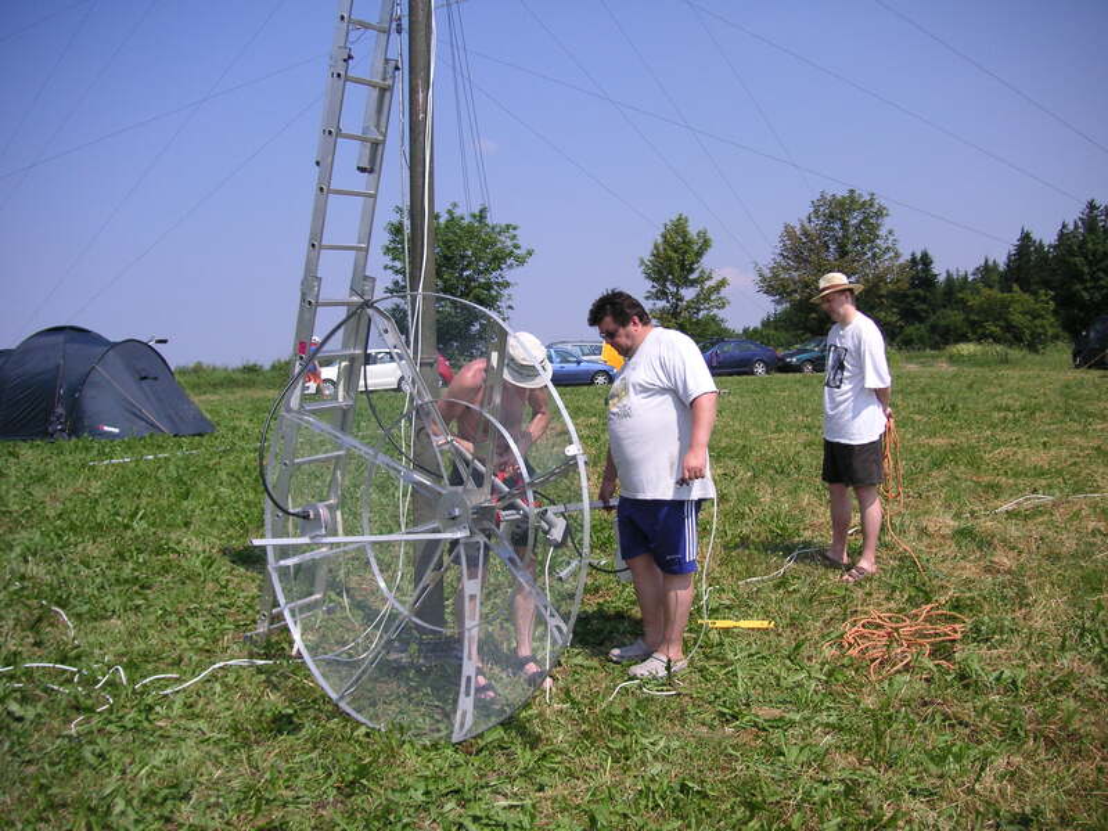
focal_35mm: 37
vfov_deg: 38.7
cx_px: 554
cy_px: 416
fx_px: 1184
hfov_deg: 50.1
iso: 50
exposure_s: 1/250
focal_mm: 6.1
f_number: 6.7
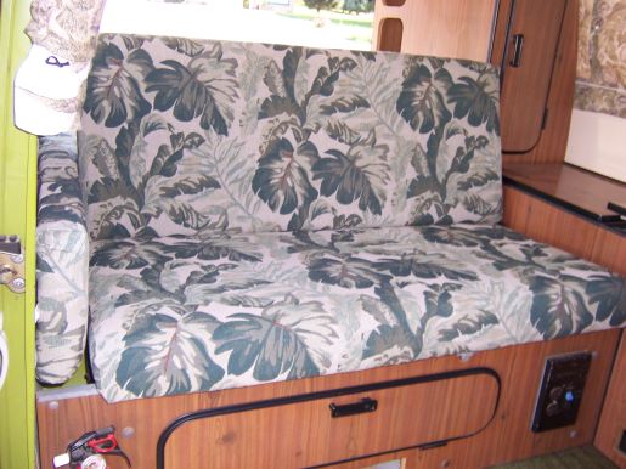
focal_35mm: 33
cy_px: 234
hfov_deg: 55.4
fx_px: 597
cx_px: 313
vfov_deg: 42.9
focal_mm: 5.5
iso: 80
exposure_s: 1/60
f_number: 2.8
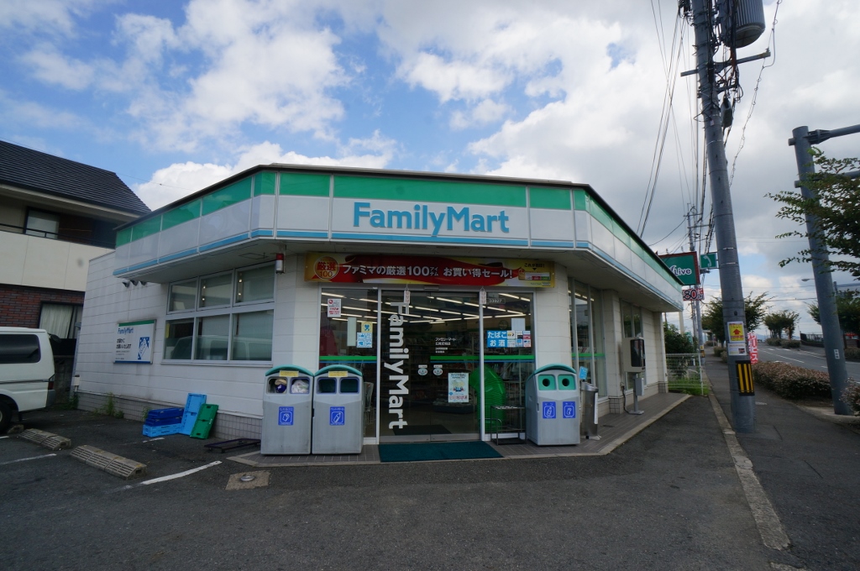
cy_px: 286
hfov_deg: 73.8
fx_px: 573
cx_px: 430
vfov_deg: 53.0
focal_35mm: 24
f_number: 14
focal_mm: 16
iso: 160
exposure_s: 1/100
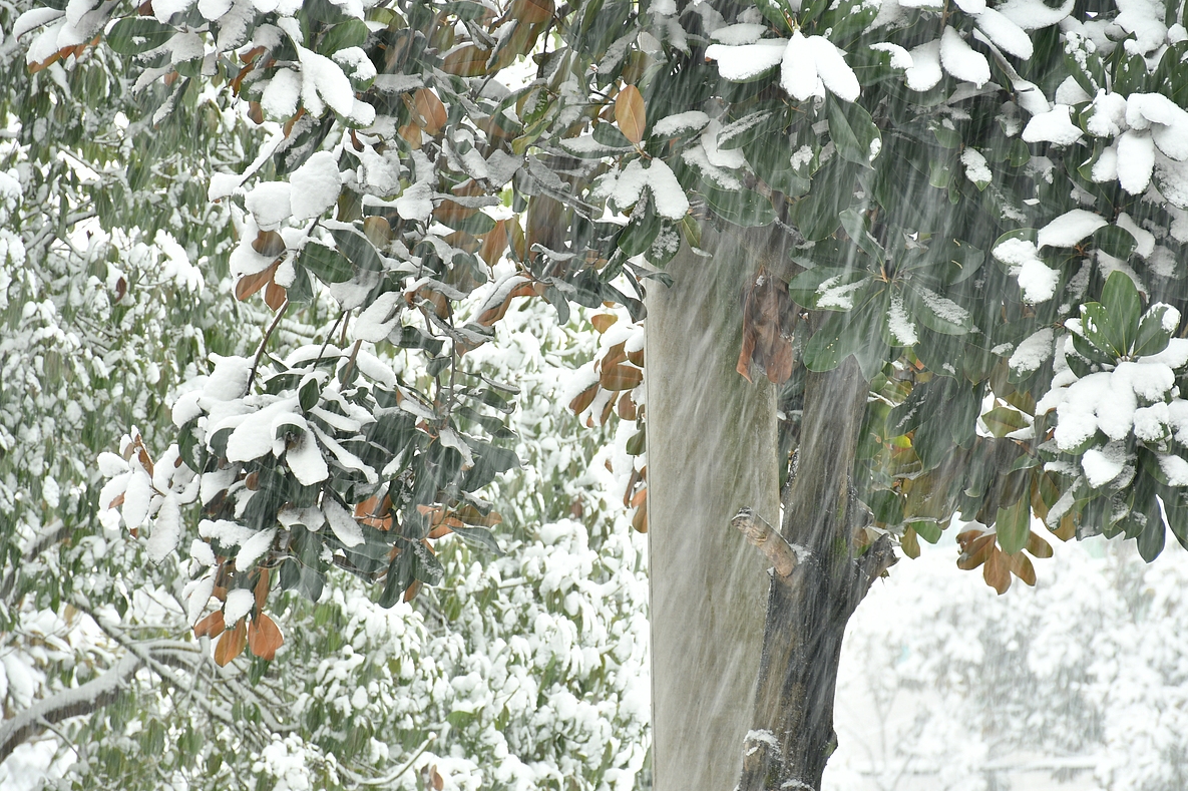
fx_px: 6201
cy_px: 427
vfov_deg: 7.3
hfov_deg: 10.9
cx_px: 626
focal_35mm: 188
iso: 200
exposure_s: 1/13
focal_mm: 116
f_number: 5.6
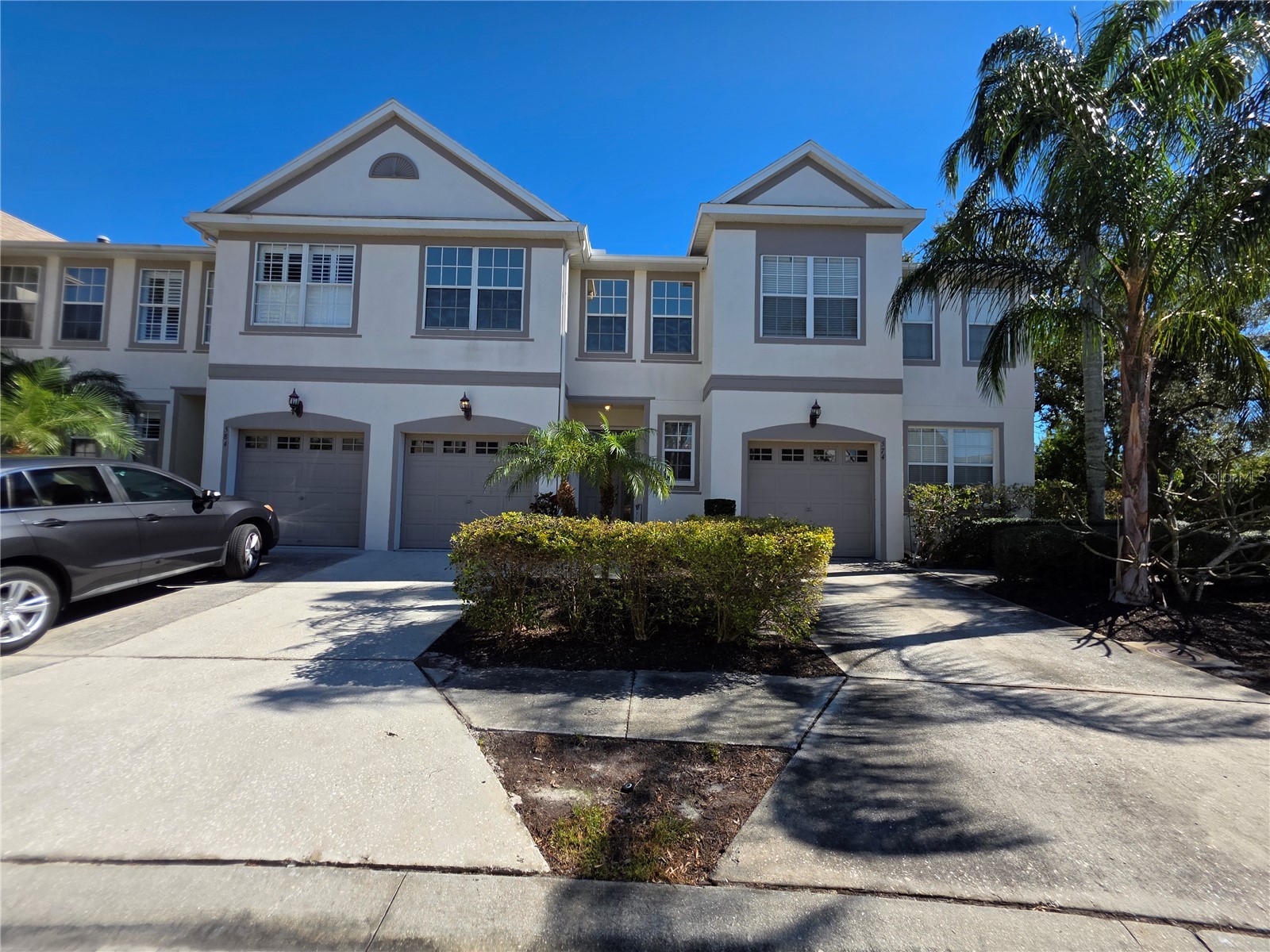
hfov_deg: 106.2
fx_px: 477
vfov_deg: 89.9
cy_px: 476
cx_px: 635
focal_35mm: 13
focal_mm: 2.2
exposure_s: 1/1686
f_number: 1.9
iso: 40
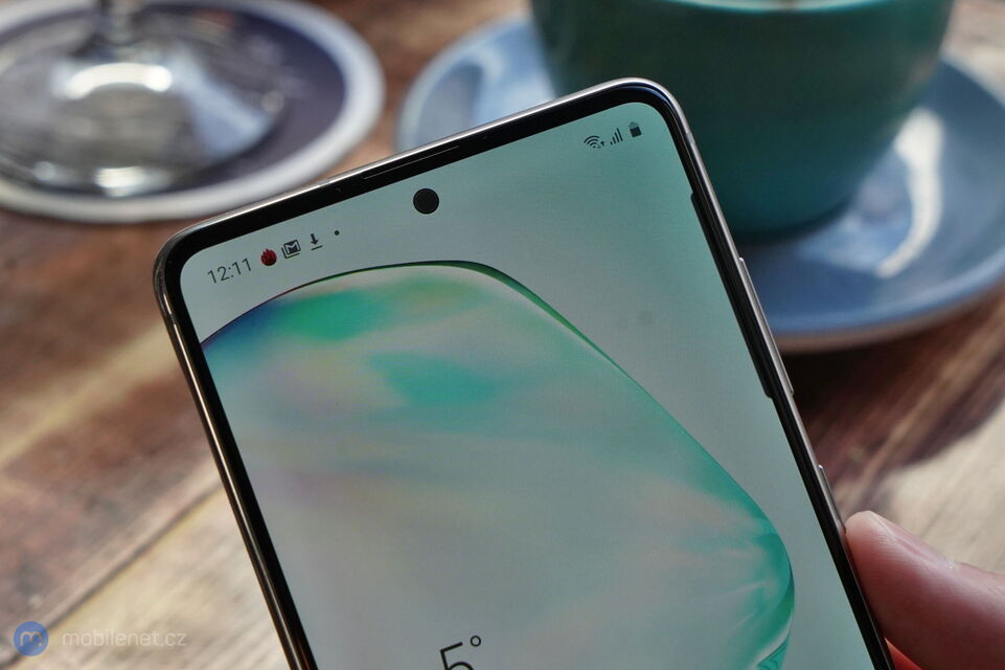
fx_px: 1953
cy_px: 335
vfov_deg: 19.4
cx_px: 502
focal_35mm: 70
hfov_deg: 28.9
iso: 2000
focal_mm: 70
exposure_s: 1/320
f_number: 9
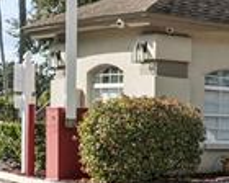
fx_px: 651
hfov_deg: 15.1
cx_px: 492
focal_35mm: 96
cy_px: 126
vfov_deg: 16.0
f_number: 8
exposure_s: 1/125
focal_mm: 14
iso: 100
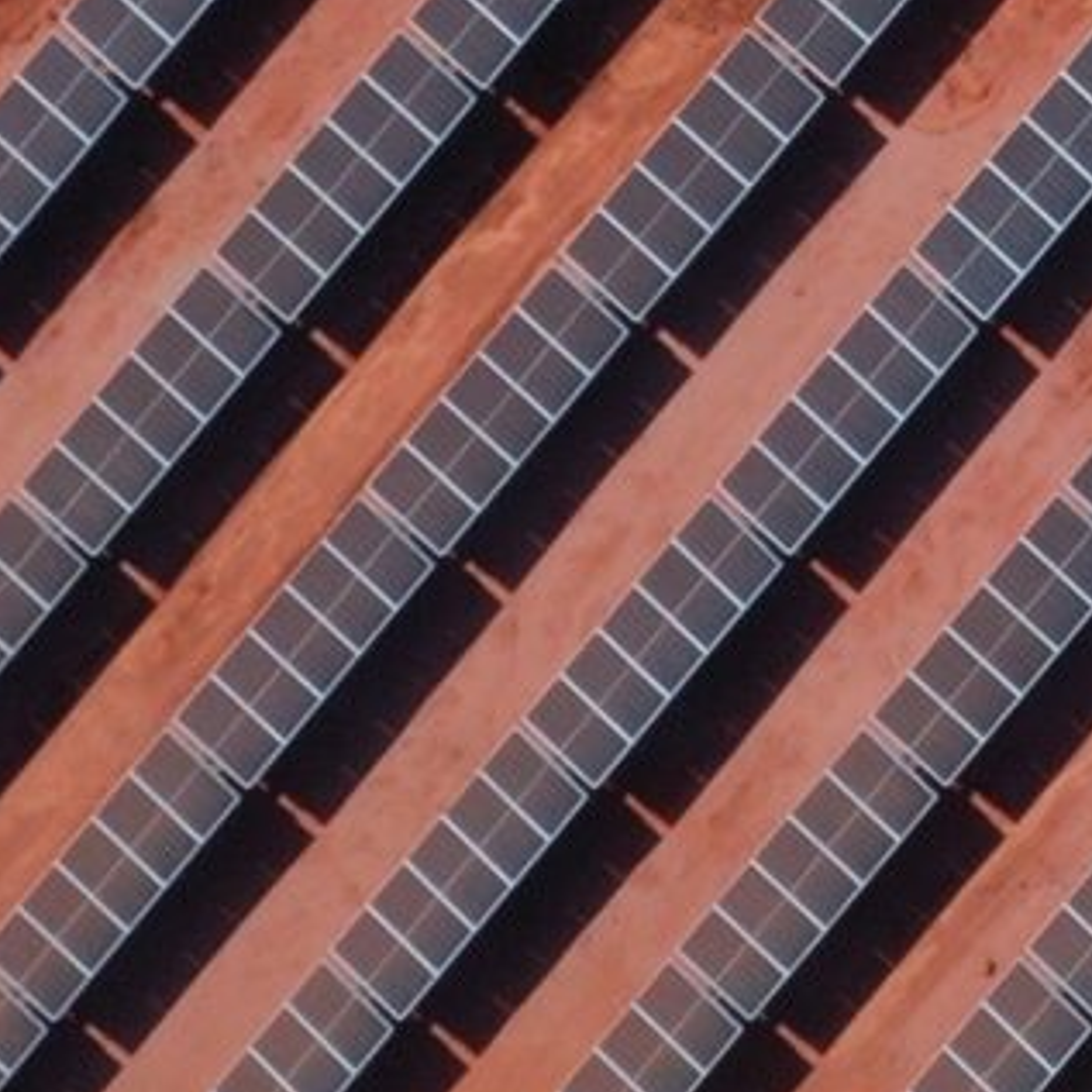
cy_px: -181
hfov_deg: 7.5
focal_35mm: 192
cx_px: 3717
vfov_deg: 9.0
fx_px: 6853
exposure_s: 1/40
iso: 100
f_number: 10
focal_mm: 10.26
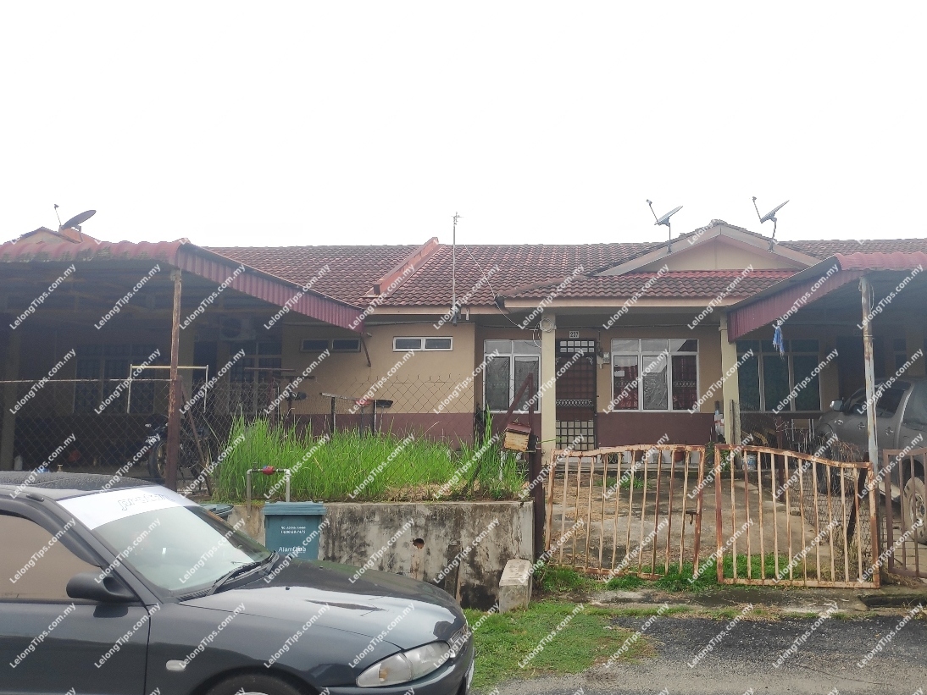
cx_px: 464
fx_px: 536
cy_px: 348
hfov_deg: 81.7
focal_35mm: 20
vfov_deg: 66.0
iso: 102
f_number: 1.9
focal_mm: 3.94
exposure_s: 1/100
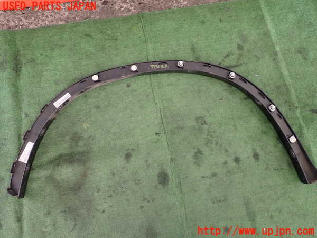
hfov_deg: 69.4
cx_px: 158
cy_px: 119
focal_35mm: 25
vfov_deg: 54.9
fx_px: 229
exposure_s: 1/60
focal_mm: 4.5
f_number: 2
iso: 200
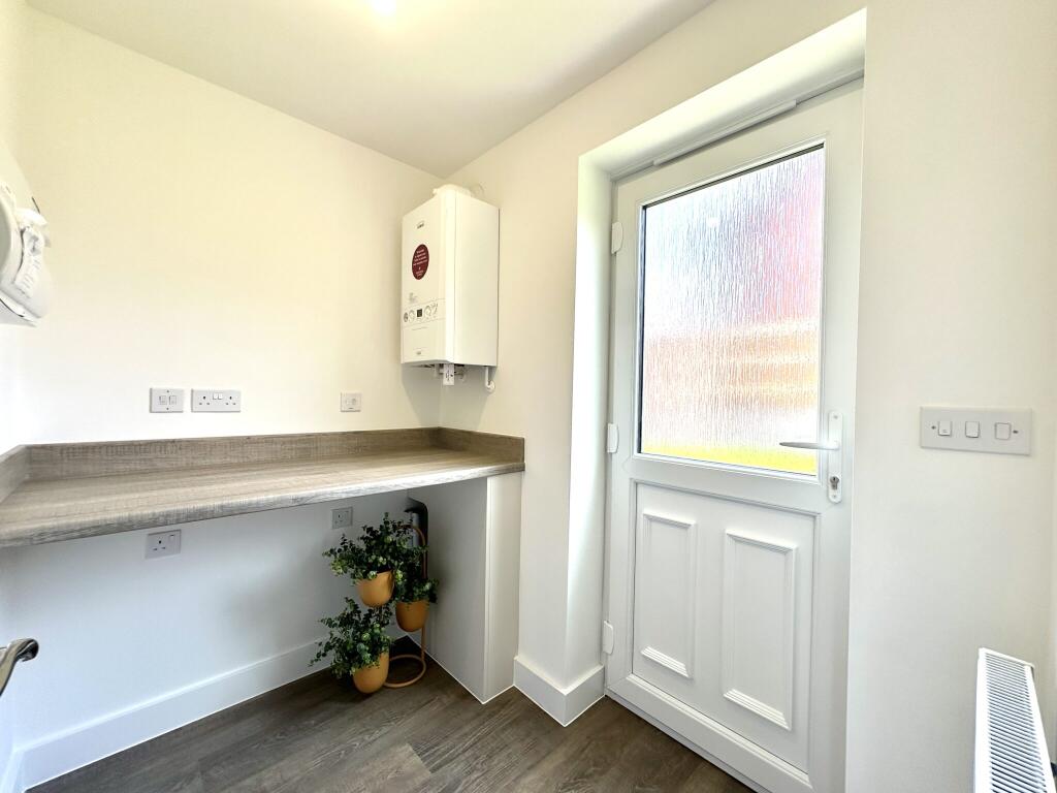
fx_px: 427
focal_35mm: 14
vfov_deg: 85.7
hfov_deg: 102.1
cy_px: 396
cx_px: 528
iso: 40
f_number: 2.2
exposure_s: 1/179
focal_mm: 2.22
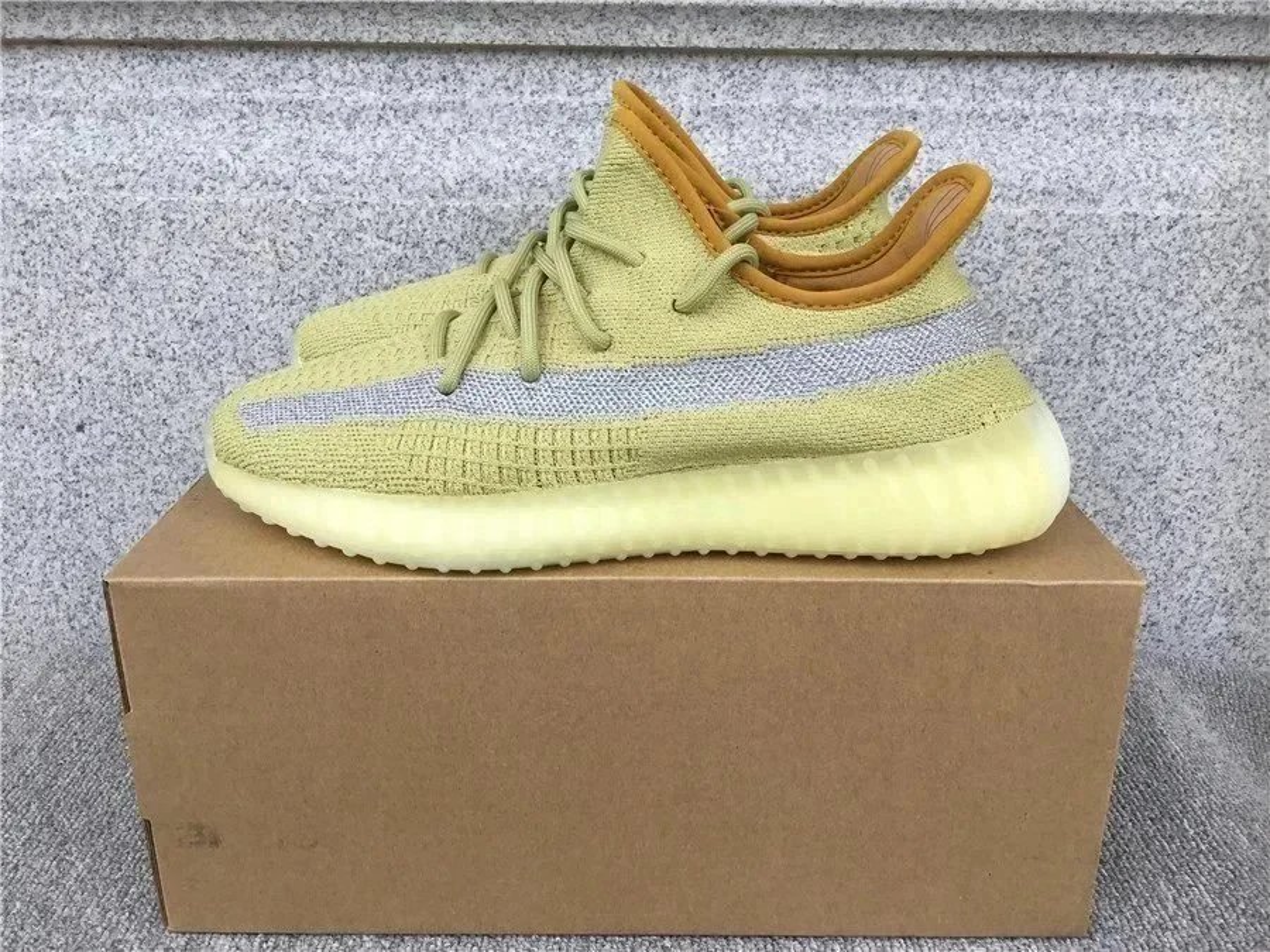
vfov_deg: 45.4
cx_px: 635
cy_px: 476
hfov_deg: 58.4
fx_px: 1137
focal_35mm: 31
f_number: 2.4
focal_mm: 3.3
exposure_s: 1/468
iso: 25
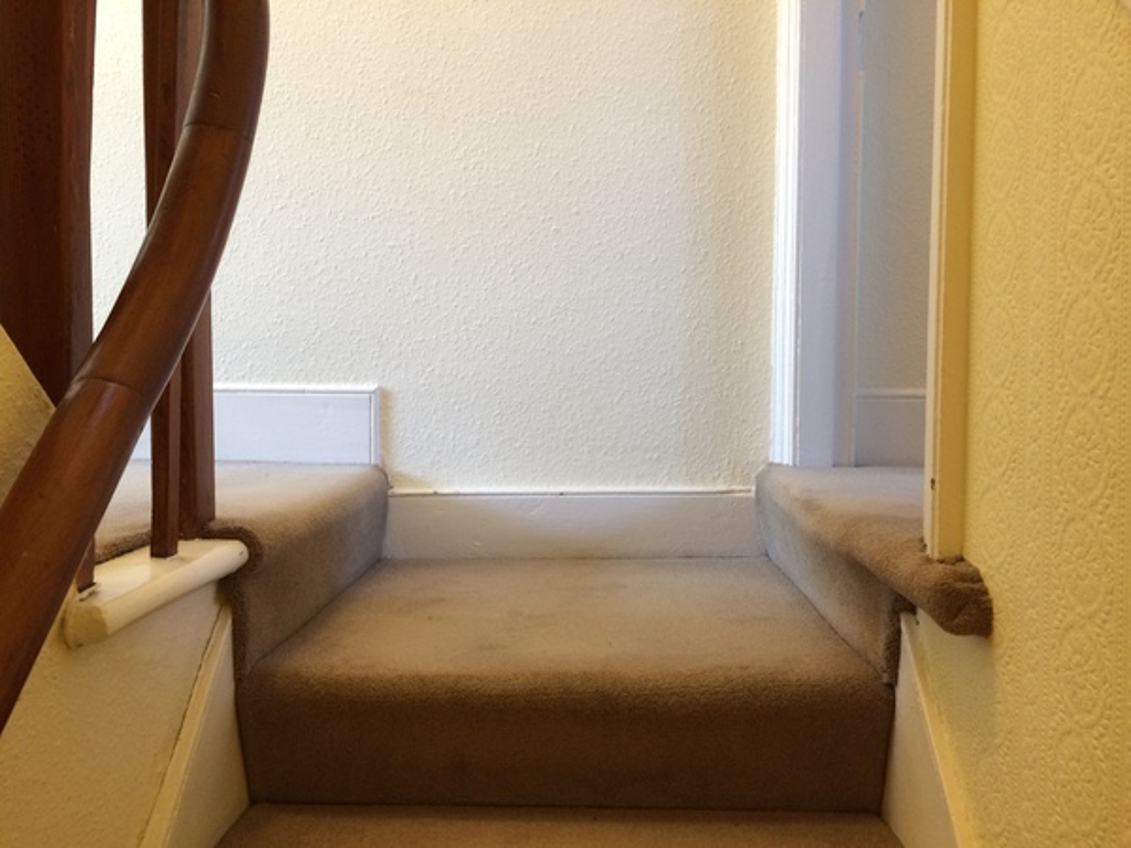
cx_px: 566
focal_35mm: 29
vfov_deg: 48.2
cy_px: 424
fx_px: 948
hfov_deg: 61.7
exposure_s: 1/33
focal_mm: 4.15
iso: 160
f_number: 2.2
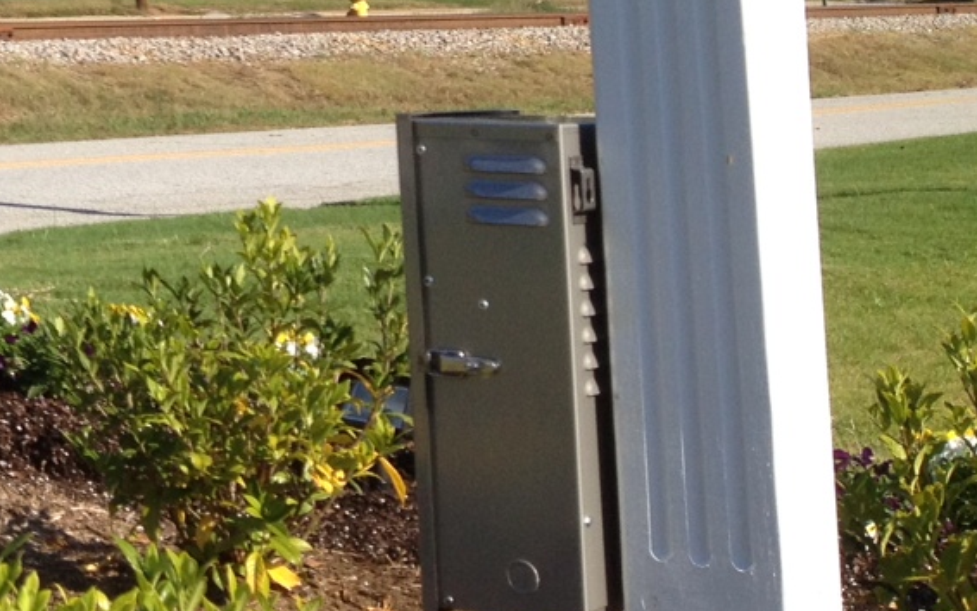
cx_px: -419
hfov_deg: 17.7
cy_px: -383
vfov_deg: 11.6
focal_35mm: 107
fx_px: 2850
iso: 64
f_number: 2.4
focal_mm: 4.28
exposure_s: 1/1062
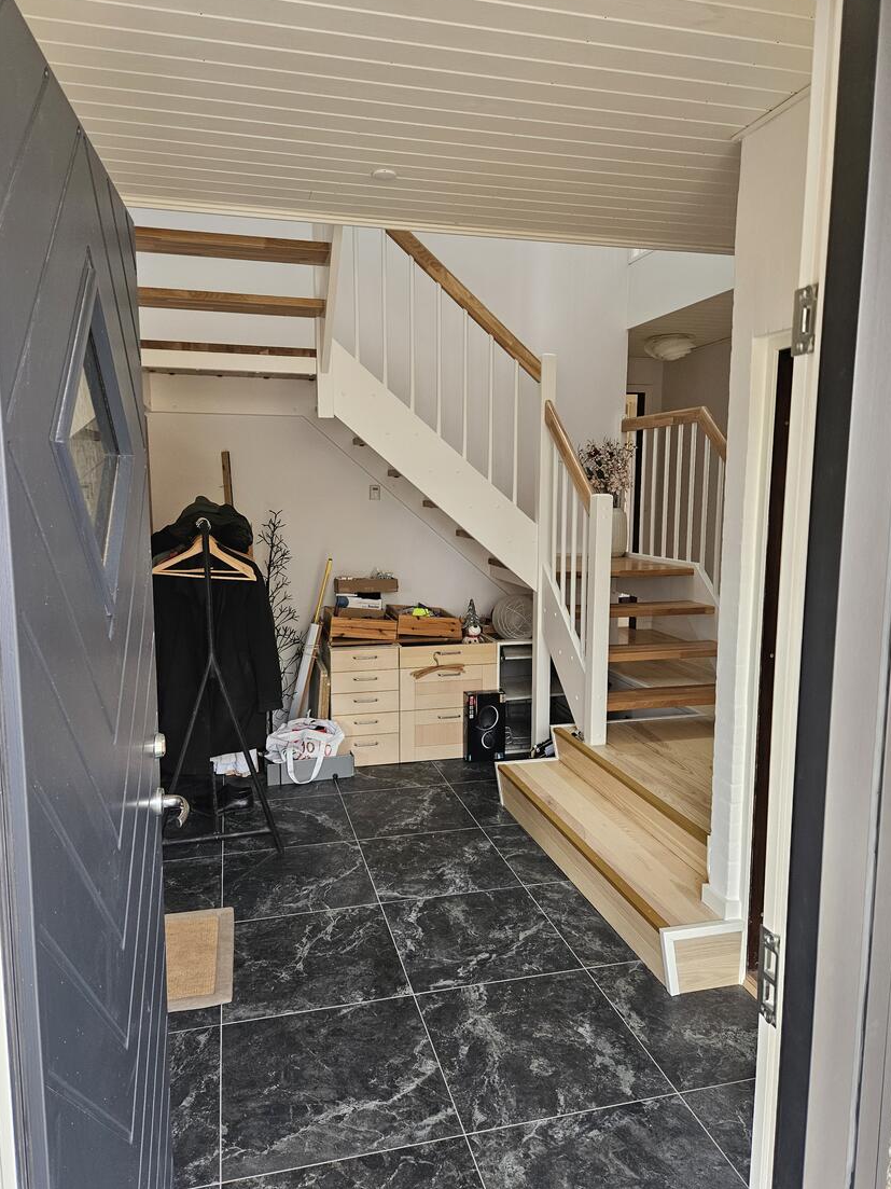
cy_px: 605
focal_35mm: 24
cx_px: 445
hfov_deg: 56.8
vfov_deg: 71.6
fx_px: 824
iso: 250
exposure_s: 1/190
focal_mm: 5.4
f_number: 1.8
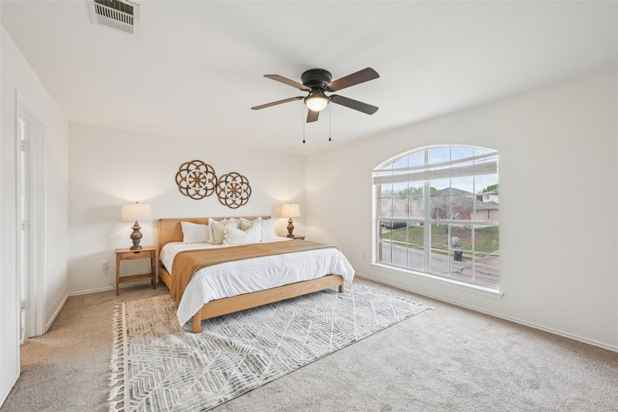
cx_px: 309
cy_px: 206
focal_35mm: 15
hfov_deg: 100.4
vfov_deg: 77.3
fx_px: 257
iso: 110
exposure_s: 1/15
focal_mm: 15
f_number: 6.7
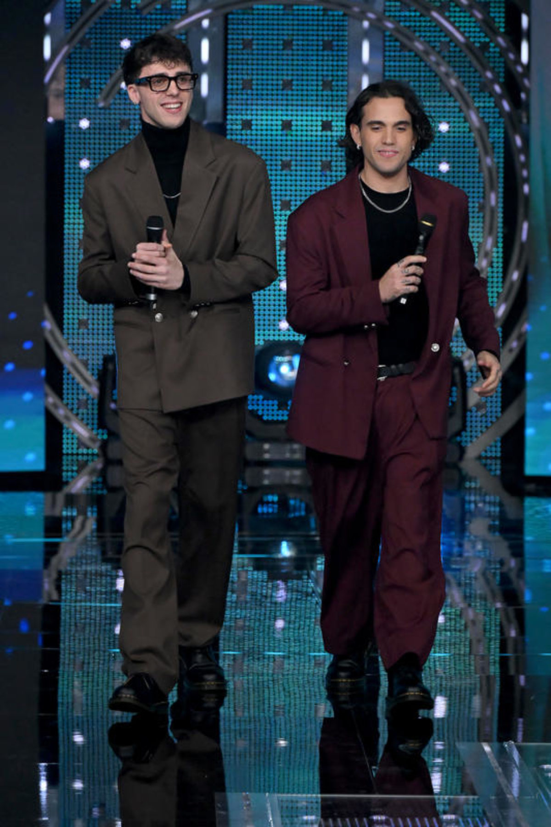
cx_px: 276
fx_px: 4593
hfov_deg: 6.9
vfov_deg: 10.3
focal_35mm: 200
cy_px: 414
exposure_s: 1/400
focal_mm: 200
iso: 8000
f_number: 5.6
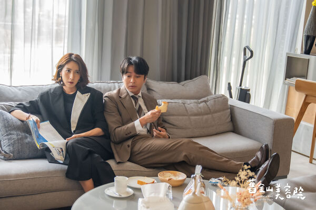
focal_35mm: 70
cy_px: 105
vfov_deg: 19.5
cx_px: 158
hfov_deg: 28.8
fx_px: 614
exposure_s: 1/200
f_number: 2.8
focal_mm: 70
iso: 1600
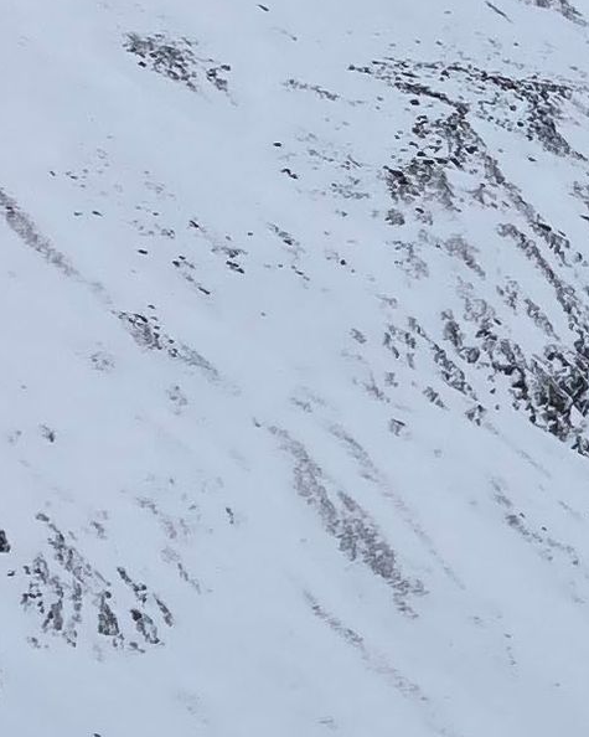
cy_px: 782
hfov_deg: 8.0
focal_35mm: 184
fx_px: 4010
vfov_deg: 10.4
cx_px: 1188
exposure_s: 1/3745
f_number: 1.8
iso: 25
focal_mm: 3.99
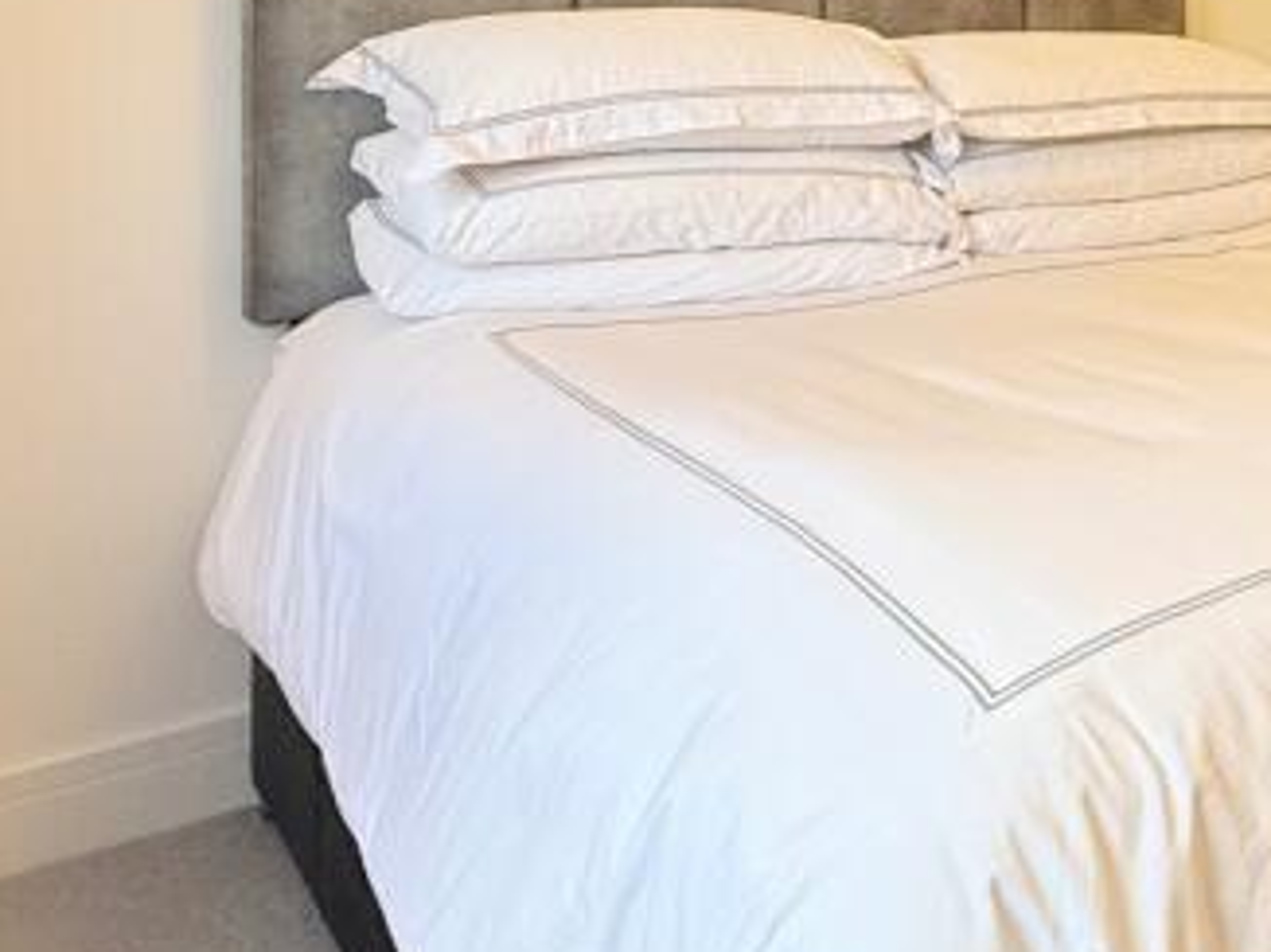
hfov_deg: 35.0
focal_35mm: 44
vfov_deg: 30.5
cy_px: 4
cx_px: 1489
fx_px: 1614
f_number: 2.2
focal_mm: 2.22
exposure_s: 1/99
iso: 160
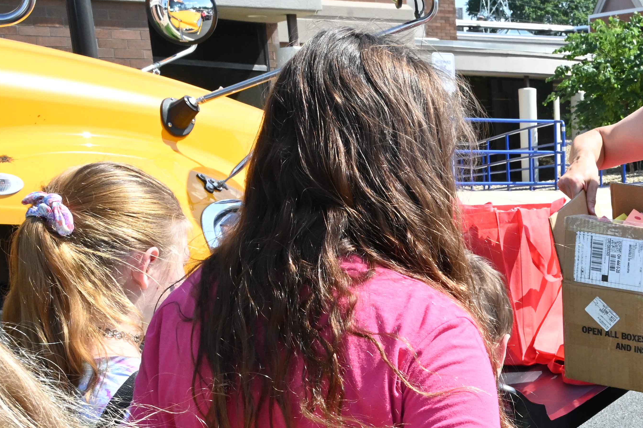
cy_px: 474
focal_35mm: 65
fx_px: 1160
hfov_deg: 28.1
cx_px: 714
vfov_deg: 19.9
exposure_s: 1/800
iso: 2000
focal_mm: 29
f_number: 14
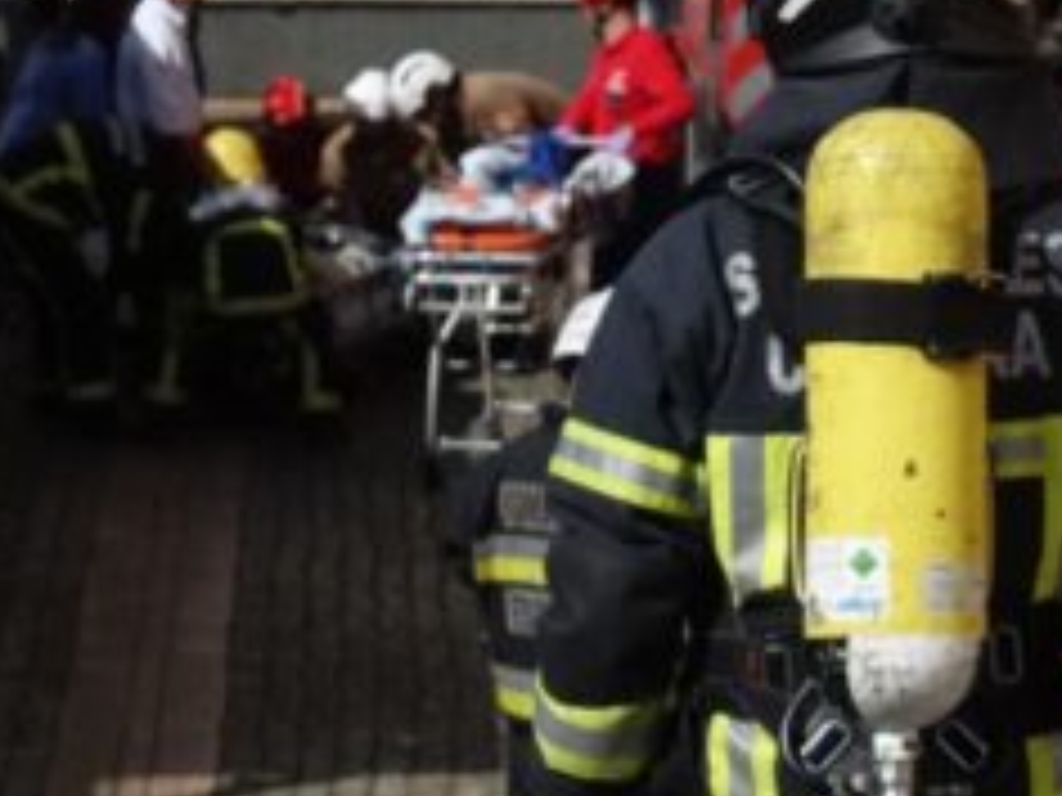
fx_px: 7302
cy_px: 508
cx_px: 1233
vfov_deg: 6.2
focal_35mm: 238
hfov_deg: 8.2
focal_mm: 29.84
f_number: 5.6
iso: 2000
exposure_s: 1/1600
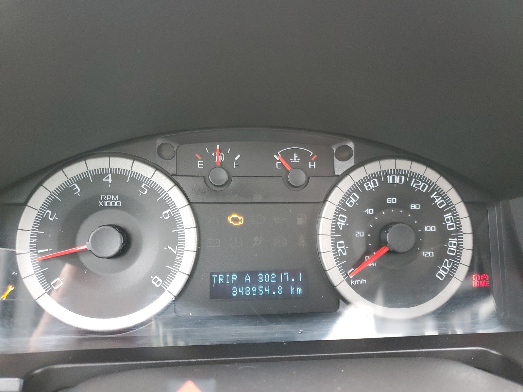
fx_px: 393
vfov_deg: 53.1
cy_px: 196
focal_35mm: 26
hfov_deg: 67.3
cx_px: 262
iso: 270
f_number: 1.5
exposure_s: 1/60.2
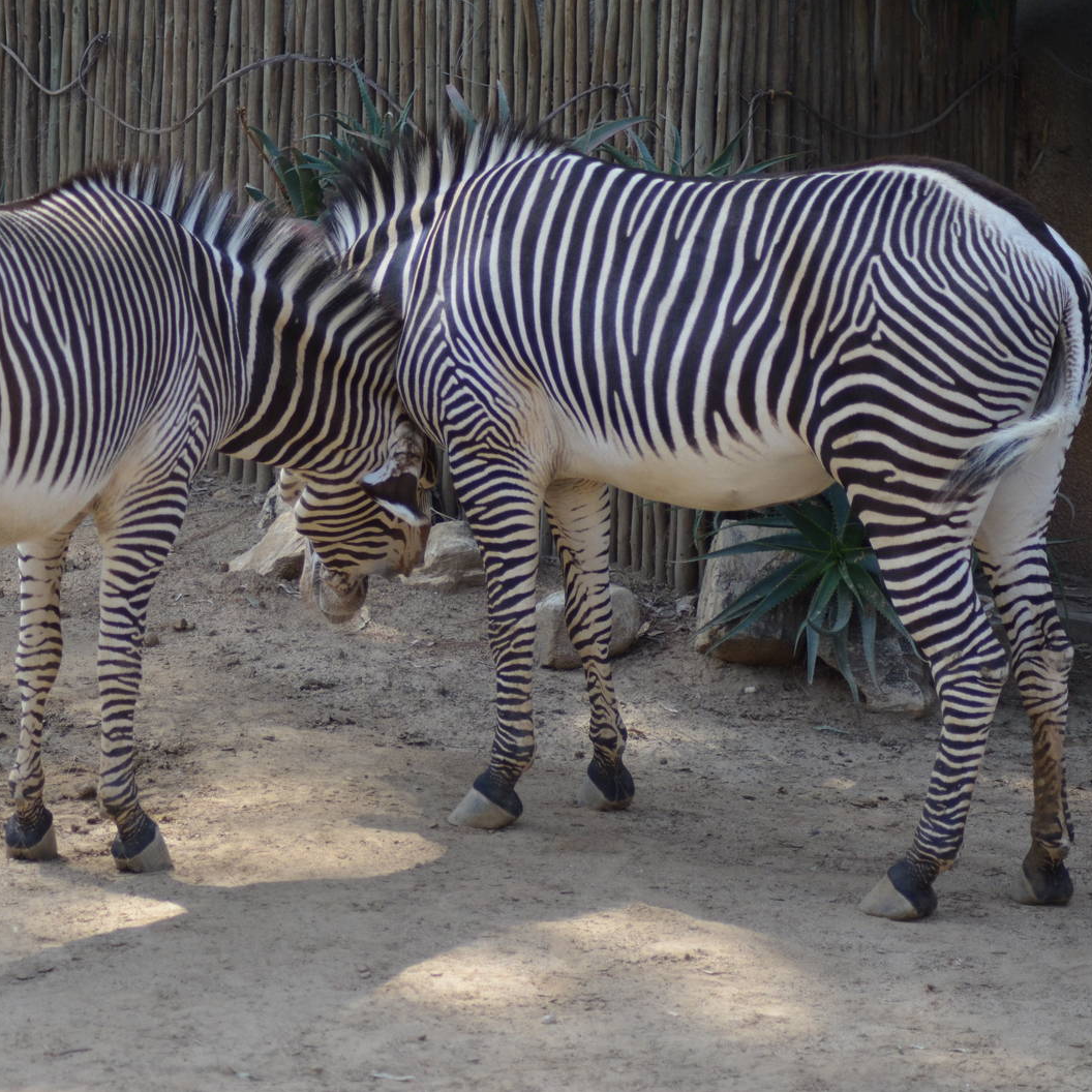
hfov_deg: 12.9
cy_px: 546
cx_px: 424
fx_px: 4818
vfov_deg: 12.9
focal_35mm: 135
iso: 450
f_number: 4
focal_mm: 70
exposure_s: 1/1000
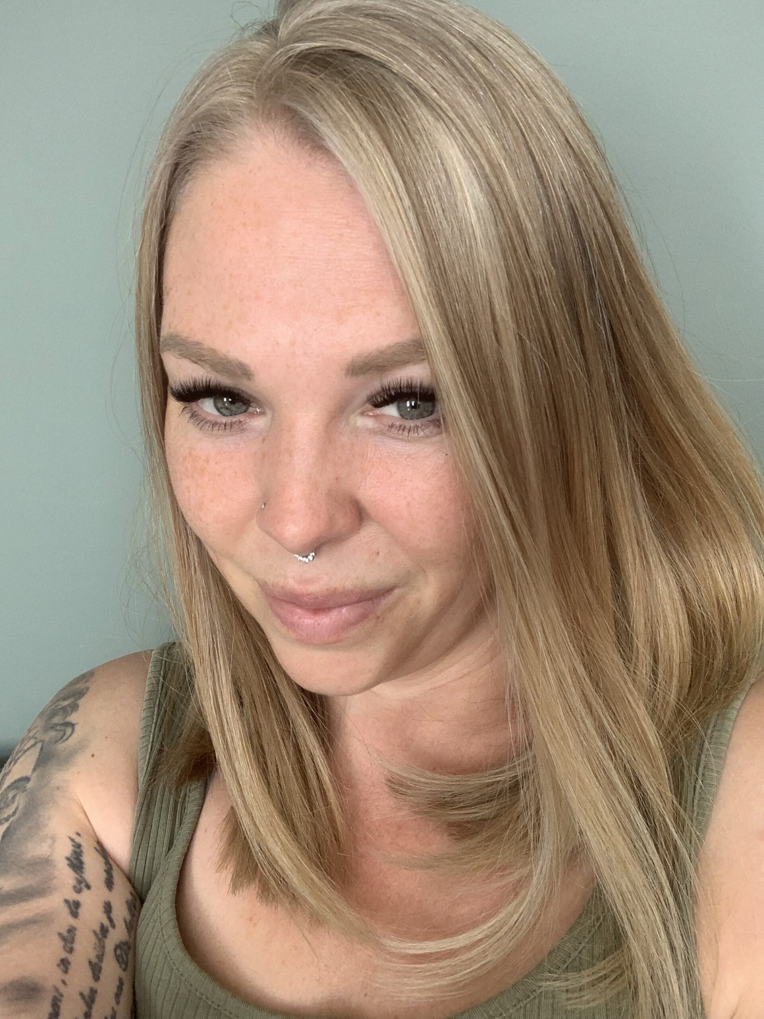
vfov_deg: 56.8
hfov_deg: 44.2
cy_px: 510
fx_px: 942
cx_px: 382
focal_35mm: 32
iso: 64
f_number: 2.2
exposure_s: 1/80
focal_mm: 2.87
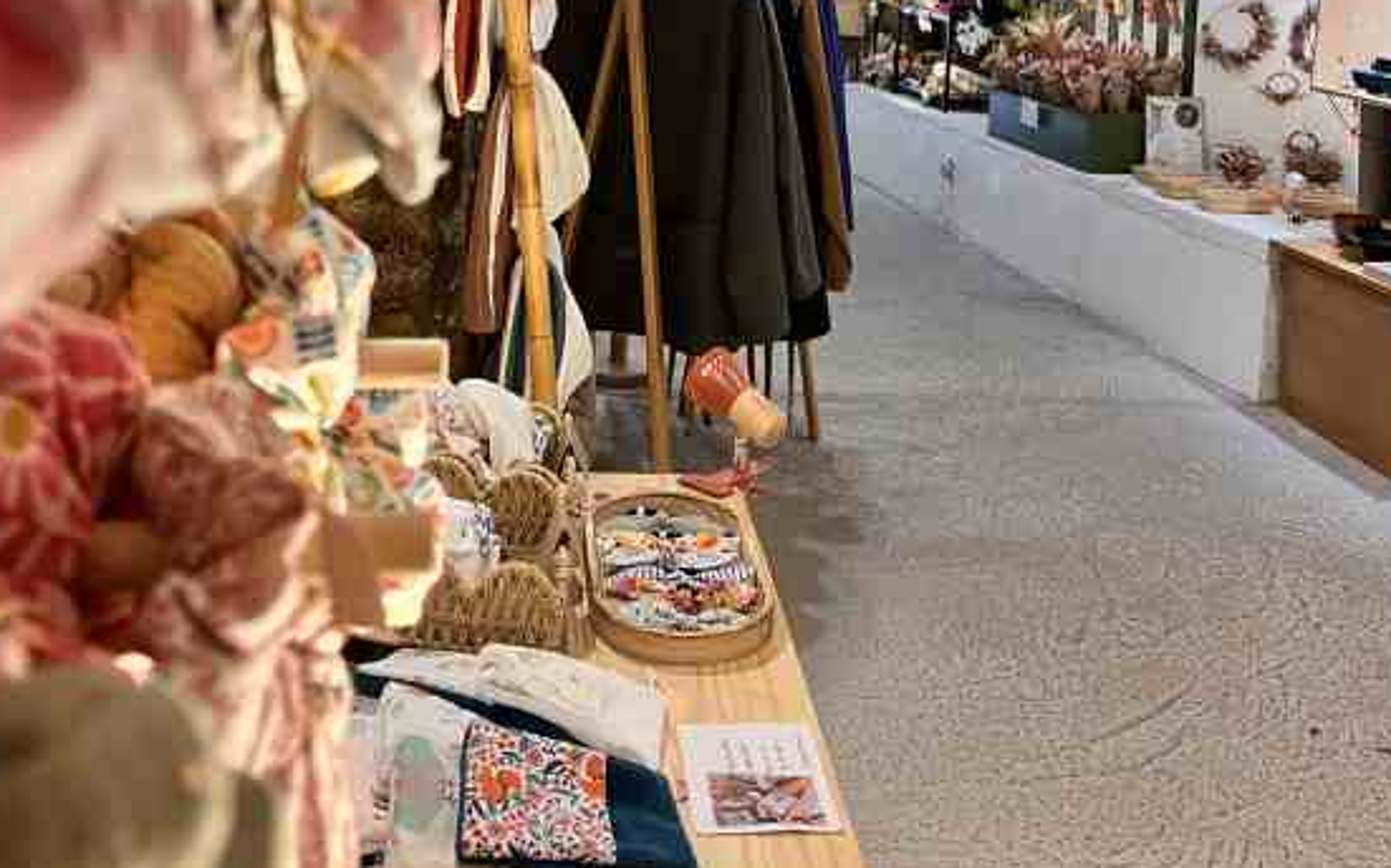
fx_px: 1516
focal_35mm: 40
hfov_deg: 49.3
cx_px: 727
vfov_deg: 29.5
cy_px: -28
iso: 64
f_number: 1.6
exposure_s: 1/50
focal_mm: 5.1
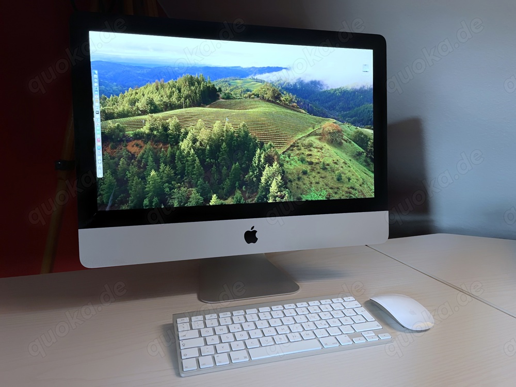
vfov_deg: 53.1
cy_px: 194
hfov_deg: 67.3
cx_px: 258
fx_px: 388
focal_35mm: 26
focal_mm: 4.2
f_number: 1.6
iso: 500
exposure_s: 1/40
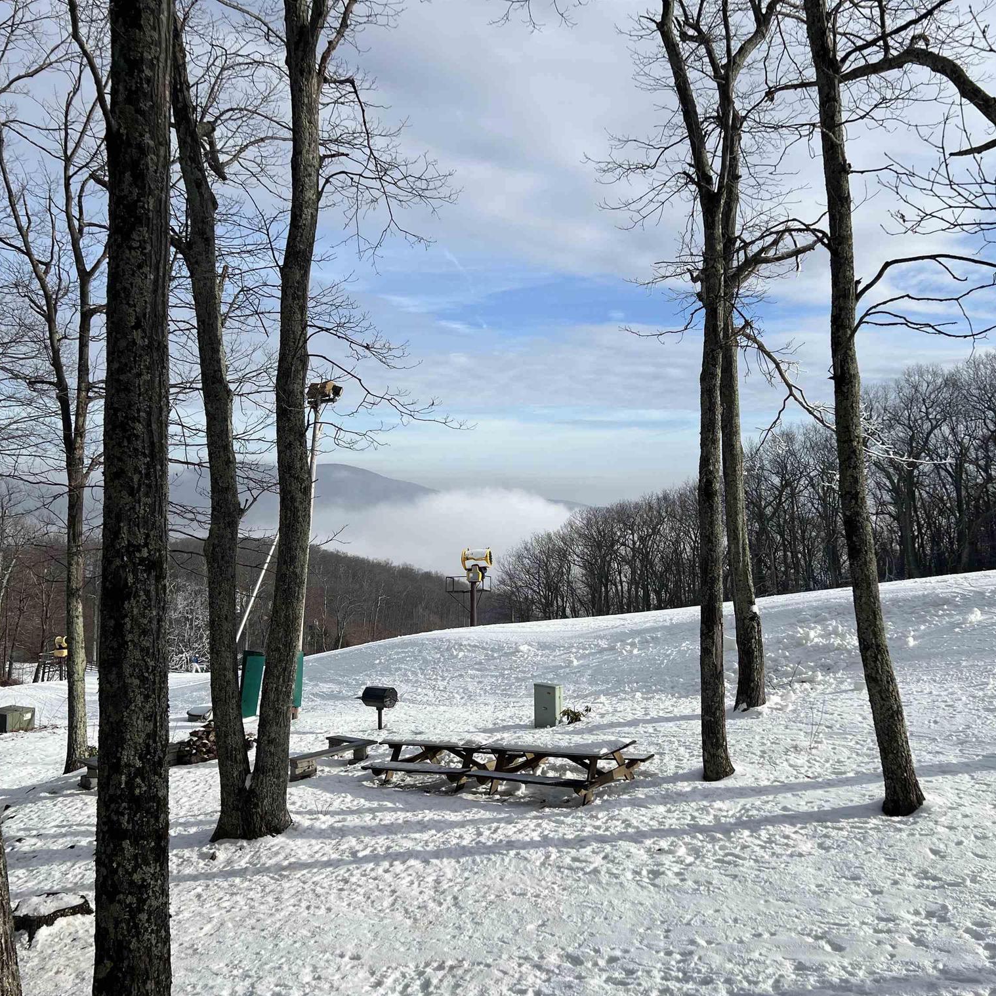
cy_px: 503
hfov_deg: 52.5
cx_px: 533
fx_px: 1009
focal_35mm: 31
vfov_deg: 52.5
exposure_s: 1/6579
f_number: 1.5
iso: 50
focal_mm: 5.7
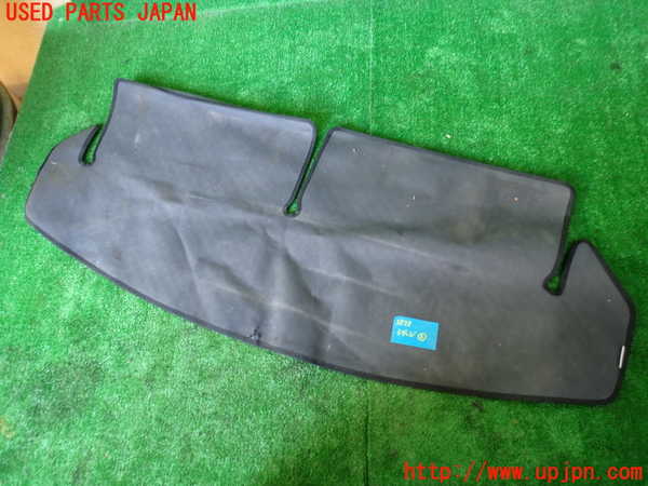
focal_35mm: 25
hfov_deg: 69.4
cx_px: 324
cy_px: 243
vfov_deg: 54.9
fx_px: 468
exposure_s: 1/30
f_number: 2
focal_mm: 4.5
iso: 200
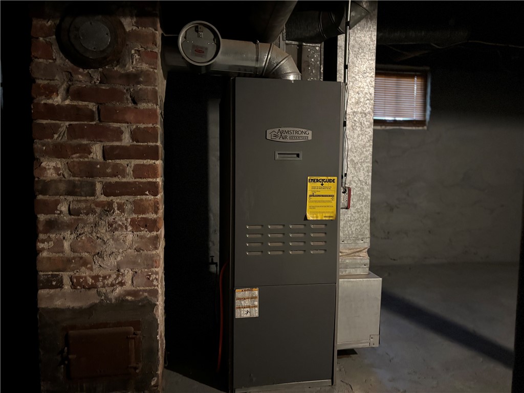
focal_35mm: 26
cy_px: 196
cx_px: 262
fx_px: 394
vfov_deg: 53.1
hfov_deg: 67.3
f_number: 1.6
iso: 1000
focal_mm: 5.96
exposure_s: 1/20
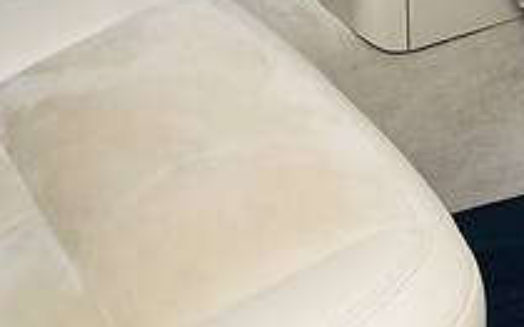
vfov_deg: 11.0
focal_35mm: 113
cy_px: -220
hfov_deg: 18.4
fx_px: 1613
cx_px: 217
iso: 25
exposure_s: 1/40
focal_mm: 4
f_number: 1.8
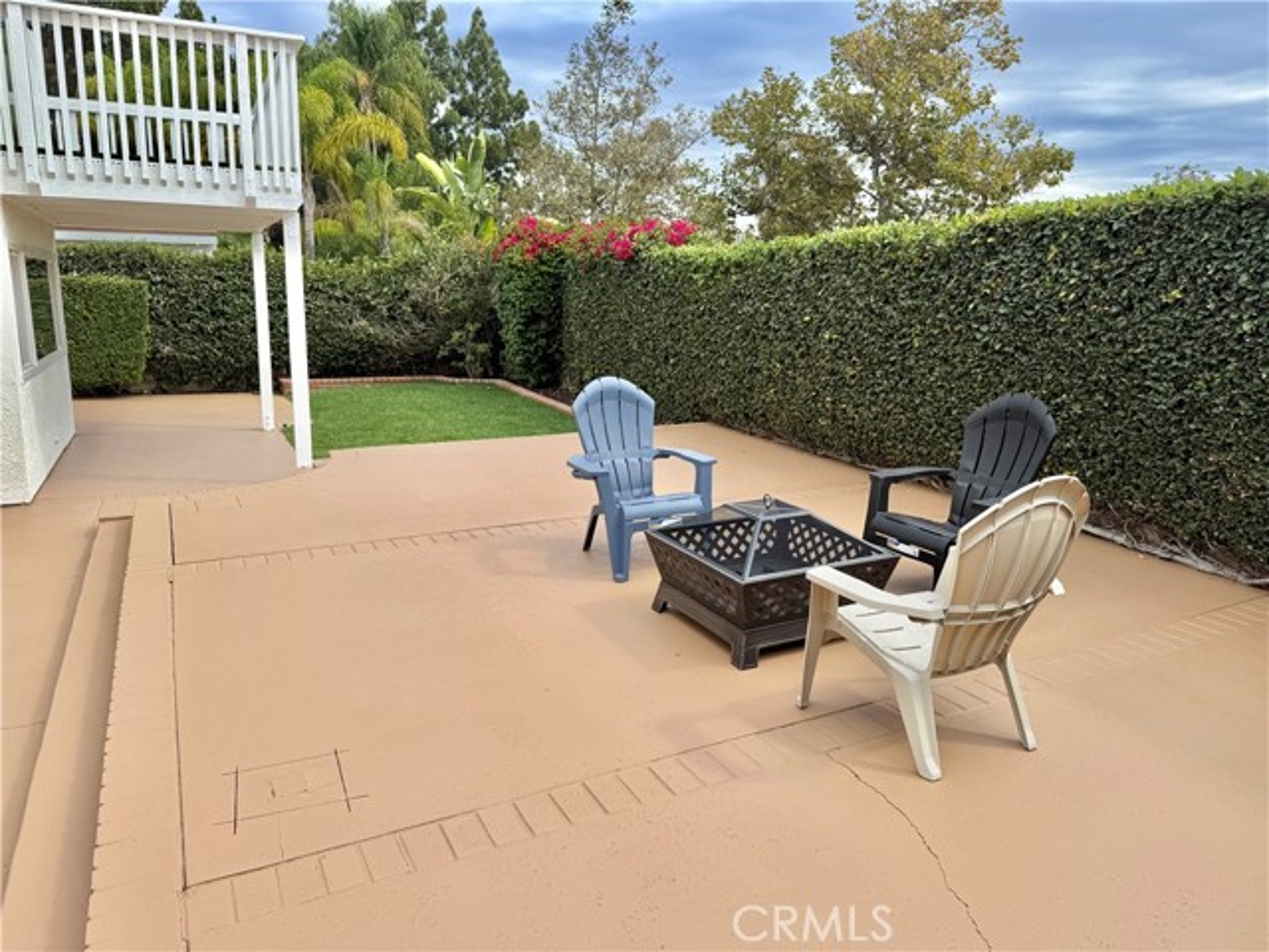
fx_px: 880
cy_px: 476
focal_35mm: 24
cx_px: 634
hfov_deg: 71.6
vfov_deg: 56.8
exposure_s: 1/2525
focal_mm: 6.76
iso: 80
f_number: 1.78
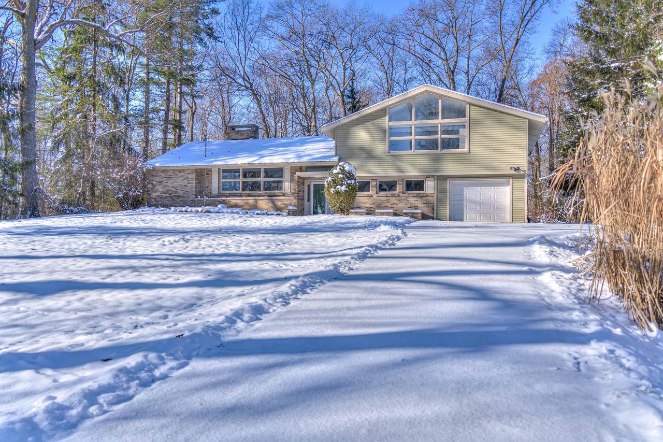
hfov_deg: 65.5
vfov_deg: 46.4
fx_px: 516
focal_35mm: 28
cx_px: 332
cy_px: 221
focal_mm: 28
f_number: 2.8
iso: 200
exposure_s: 1/4000
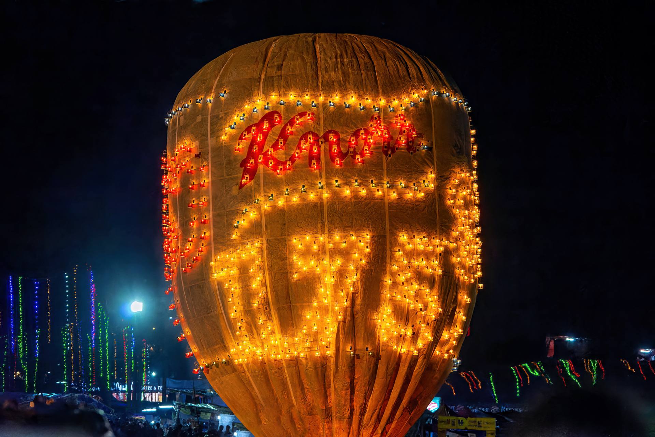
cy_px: 218
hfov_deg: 15.2
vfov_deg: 10.2
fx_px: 2456
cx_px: 328
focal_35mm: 135
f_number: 5.6
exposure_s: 1/160
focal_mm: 135
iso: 6400
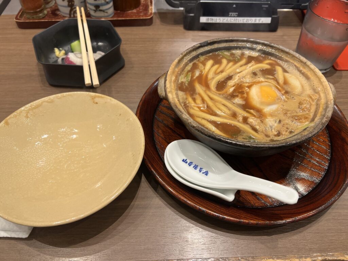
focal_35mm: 26
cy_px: 130
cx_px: 174
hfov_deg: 67.3
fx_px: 261
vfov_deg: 53.1
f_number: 1.5
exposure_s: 1/121
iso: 125
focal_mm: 5.7
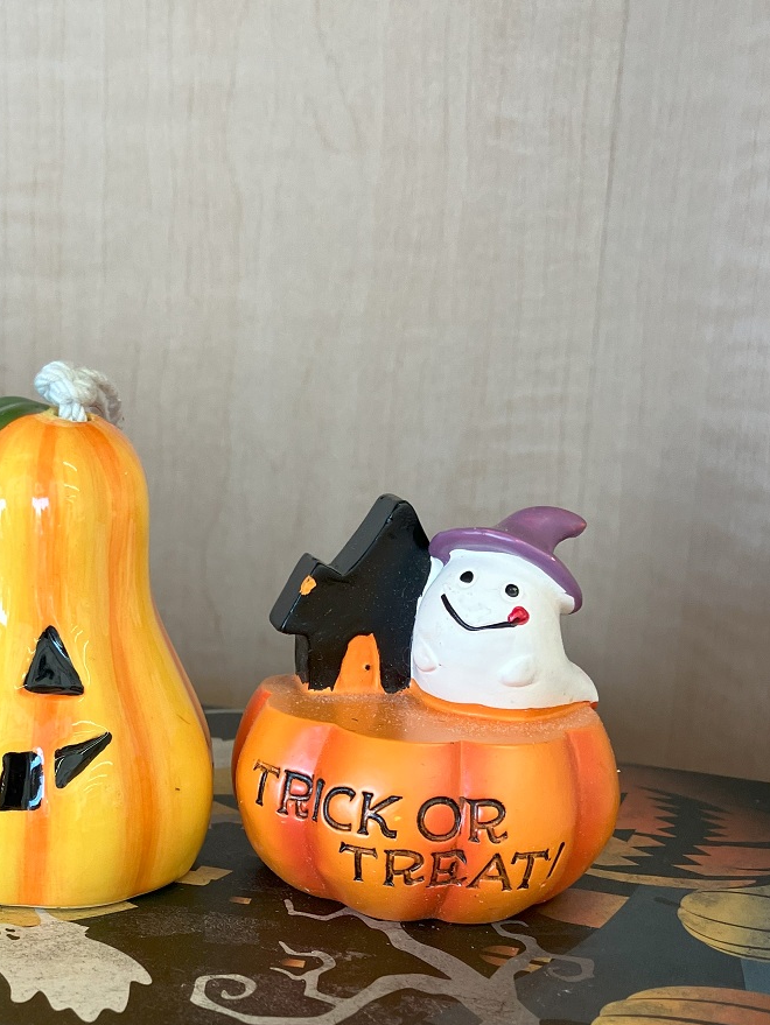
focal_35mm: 50
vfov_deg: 37.0
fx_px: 1482
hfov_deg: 28.1
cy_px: 803
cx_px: 92
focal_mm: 3.99
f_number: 1.8
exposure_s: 1/100
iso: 80
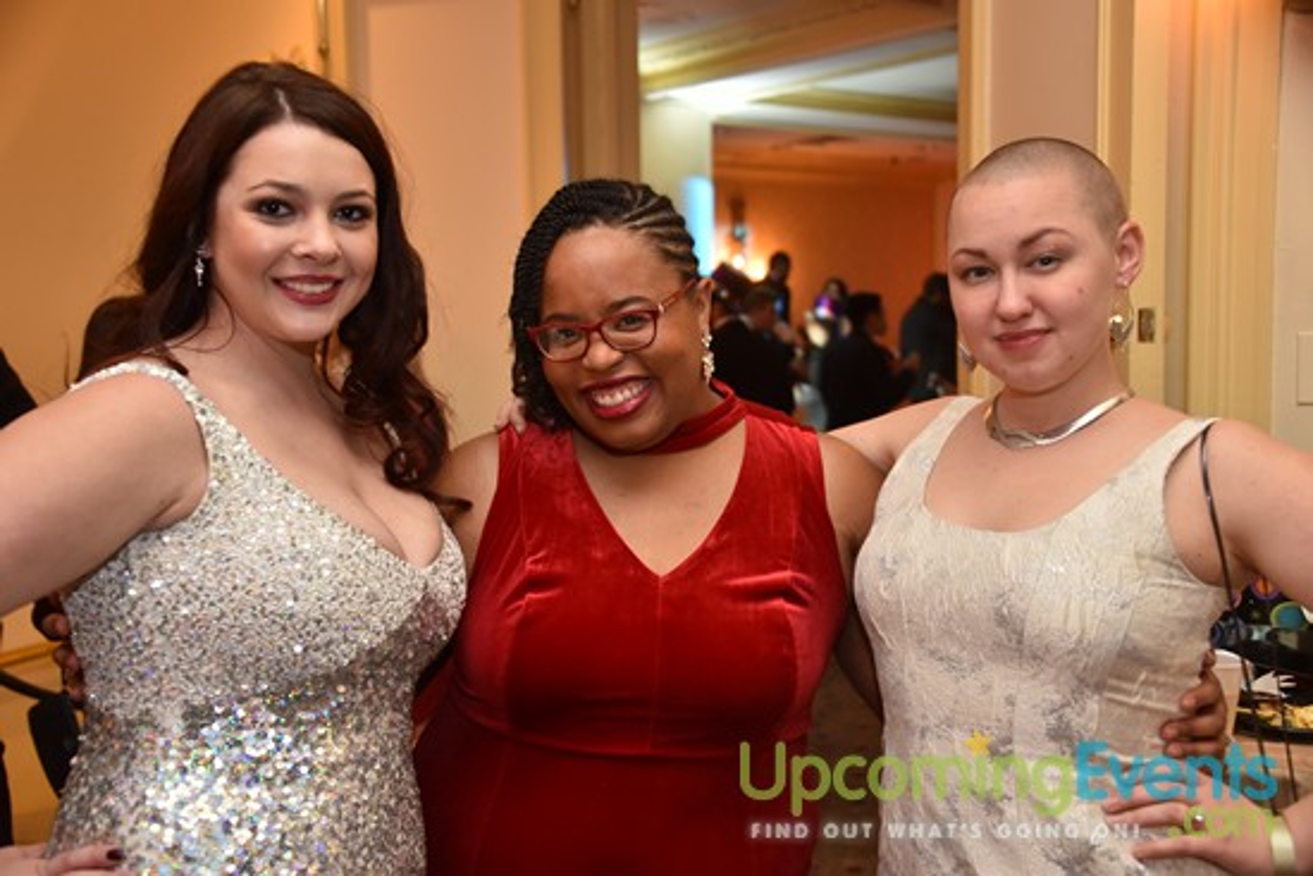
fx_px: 1532
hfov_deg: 46.4
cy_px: 438
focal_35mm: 42
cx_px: 656
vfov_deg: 31.9
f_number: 4
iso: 1600
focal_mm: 42
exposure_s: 1/30
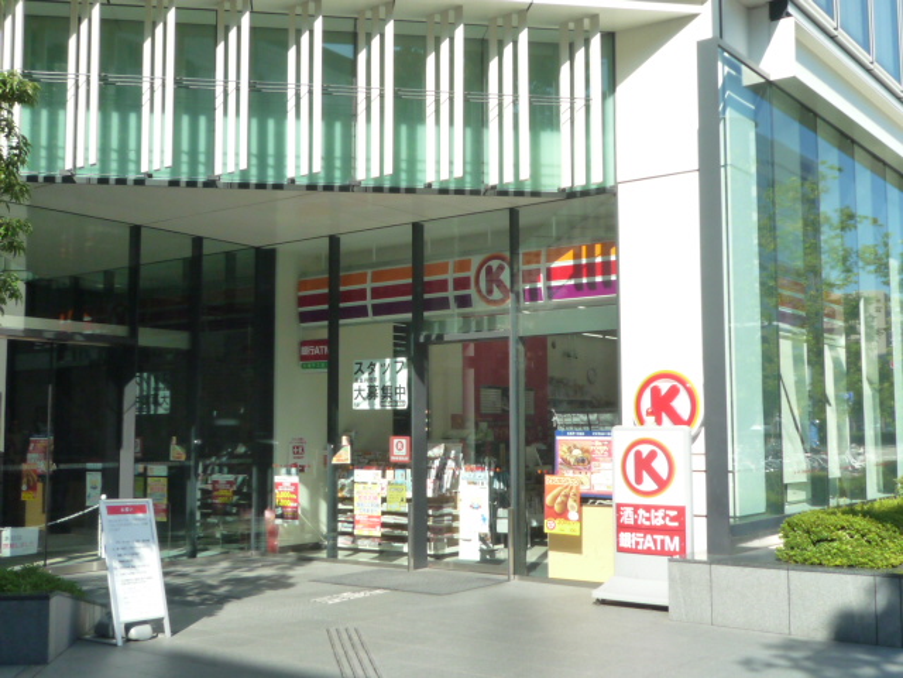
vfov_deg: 36.0
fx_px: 1043
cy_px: 339
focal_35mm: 40
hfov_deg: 46.8
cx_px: 452
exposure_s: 1/500
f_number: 3.5
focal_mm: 4.4
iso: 160
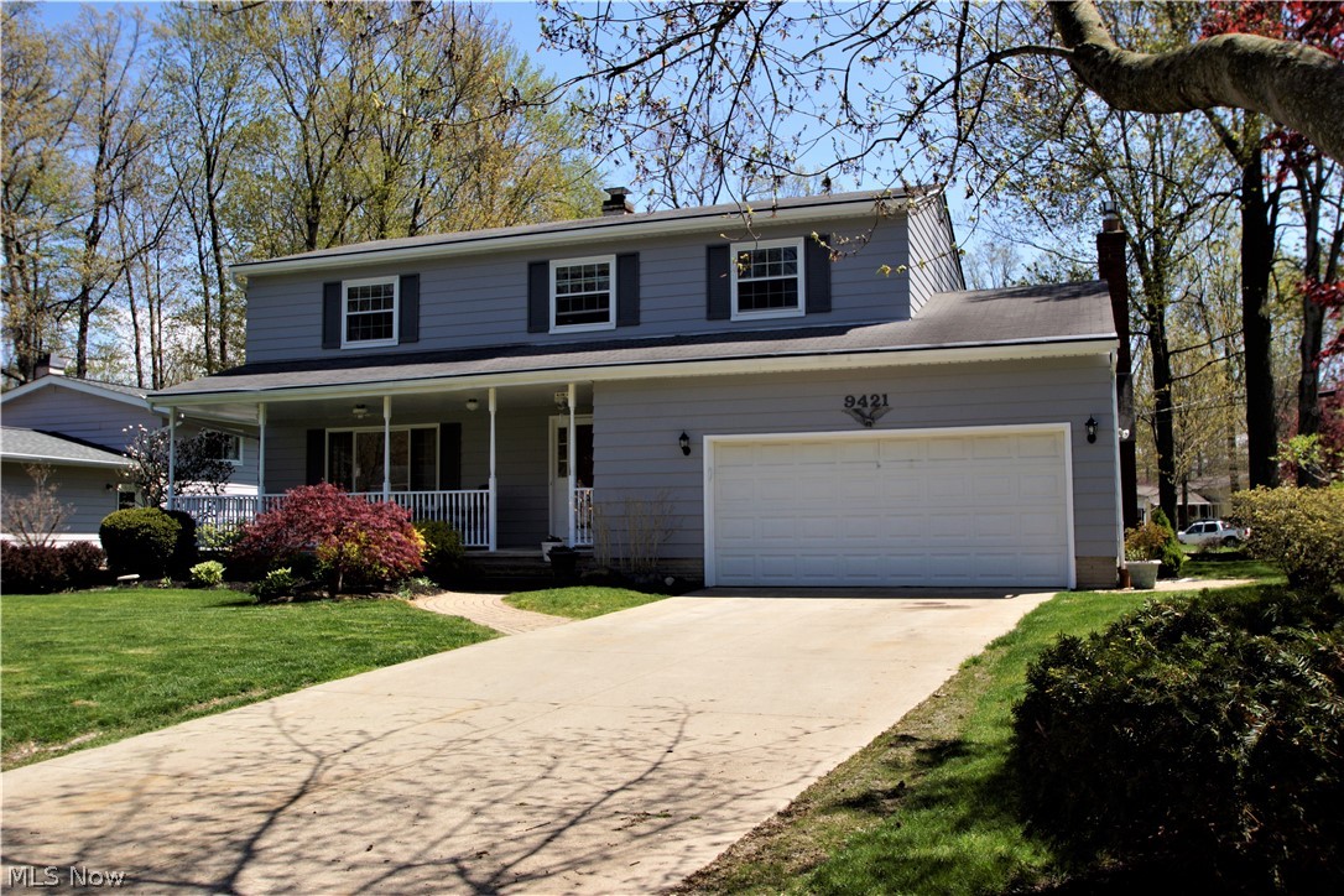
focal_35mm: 30
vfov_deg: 43.6
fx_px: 1120
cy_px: 448
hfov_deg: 61.9
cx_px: 672
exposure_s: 1/160
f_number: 10
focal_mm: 20
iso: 100
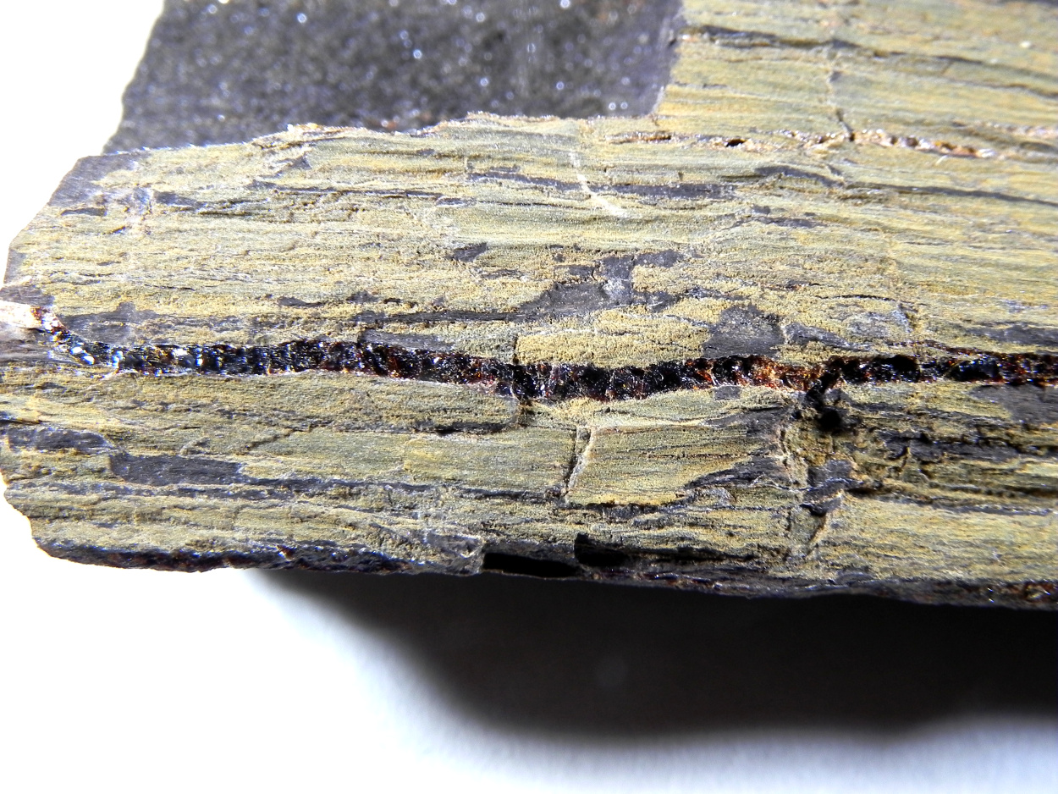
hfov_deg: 26.0
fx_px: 2293
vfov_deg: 19.6
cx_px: 529
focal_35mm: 75
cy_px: 397
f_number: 7.1
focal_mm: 13.4
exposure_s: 1/40
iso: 160
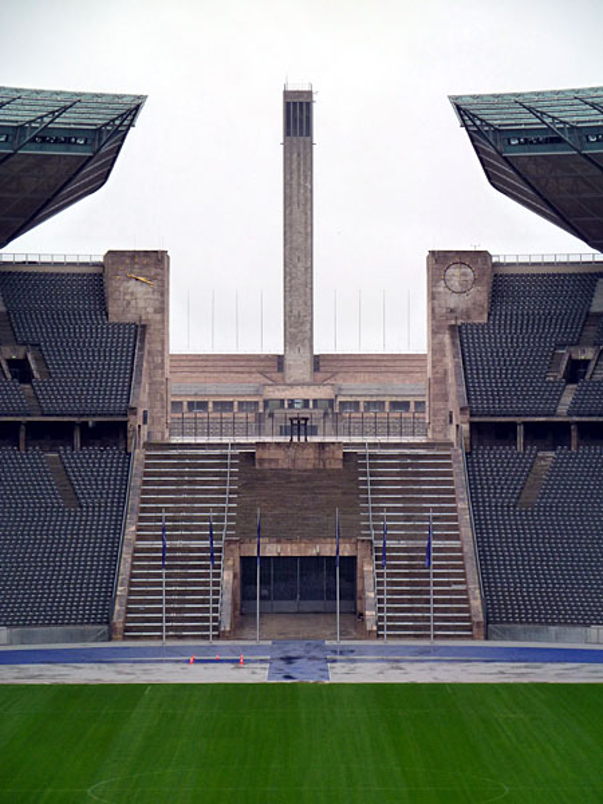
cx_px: 302
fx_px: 2973
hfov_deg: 11.6
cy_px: 402
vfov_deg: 15.4
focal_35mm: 128
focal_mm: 21
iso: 125
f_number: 4.4
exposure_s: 1/100
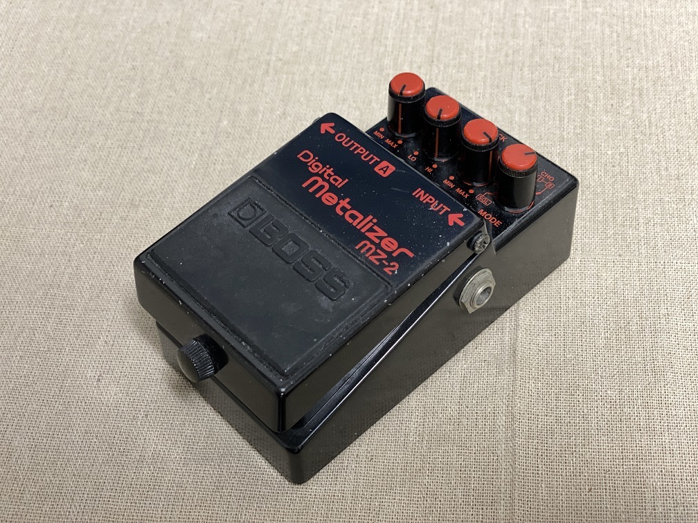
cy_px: 262
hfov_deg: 36.8
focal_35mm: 52
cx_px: 349
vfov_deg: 28.0
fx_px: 1049
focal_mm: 6
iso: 200
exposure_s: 1/33
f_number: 2
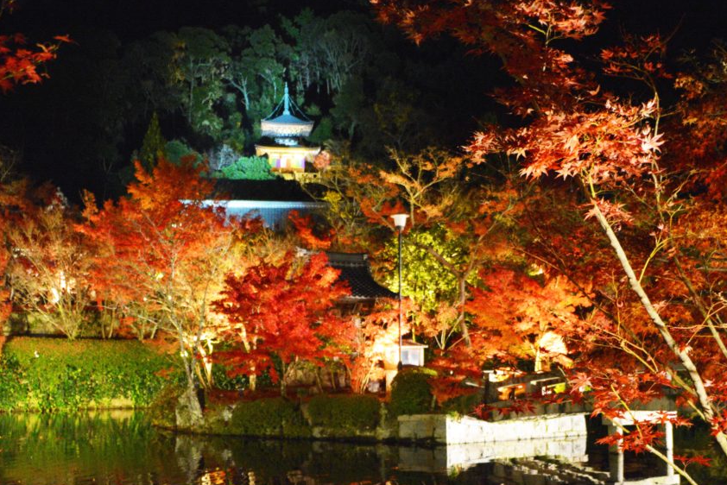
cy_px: 265
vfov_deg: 29.5
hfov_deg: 43.1
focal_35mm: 46
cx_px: 371
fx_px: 921
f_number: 4
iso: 3200
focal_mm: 25
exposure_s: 1/13
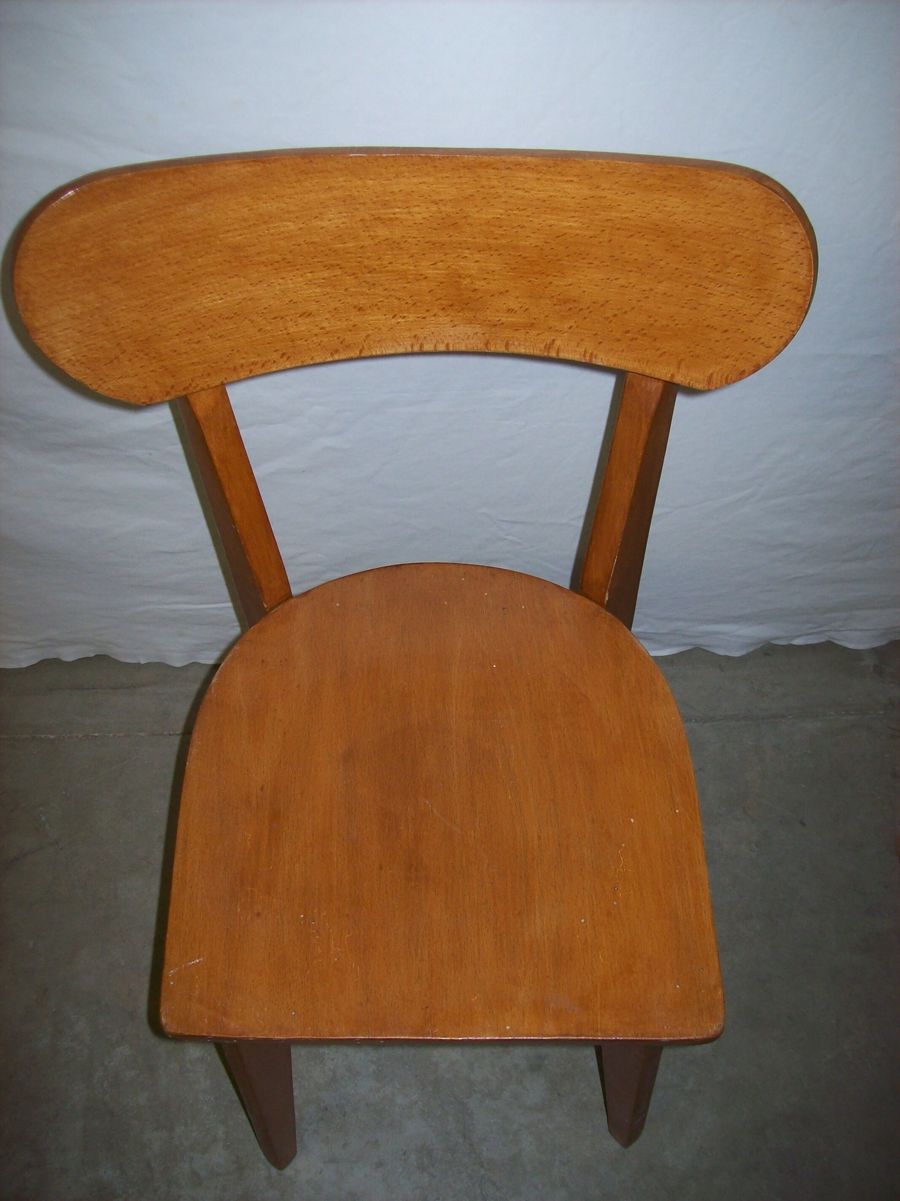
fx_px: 1249
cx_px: 450
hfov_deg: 39.6
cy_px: 600
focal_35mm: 36
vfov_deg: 51.4
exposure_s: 1/64
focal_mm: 6
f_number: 2.7
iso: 80
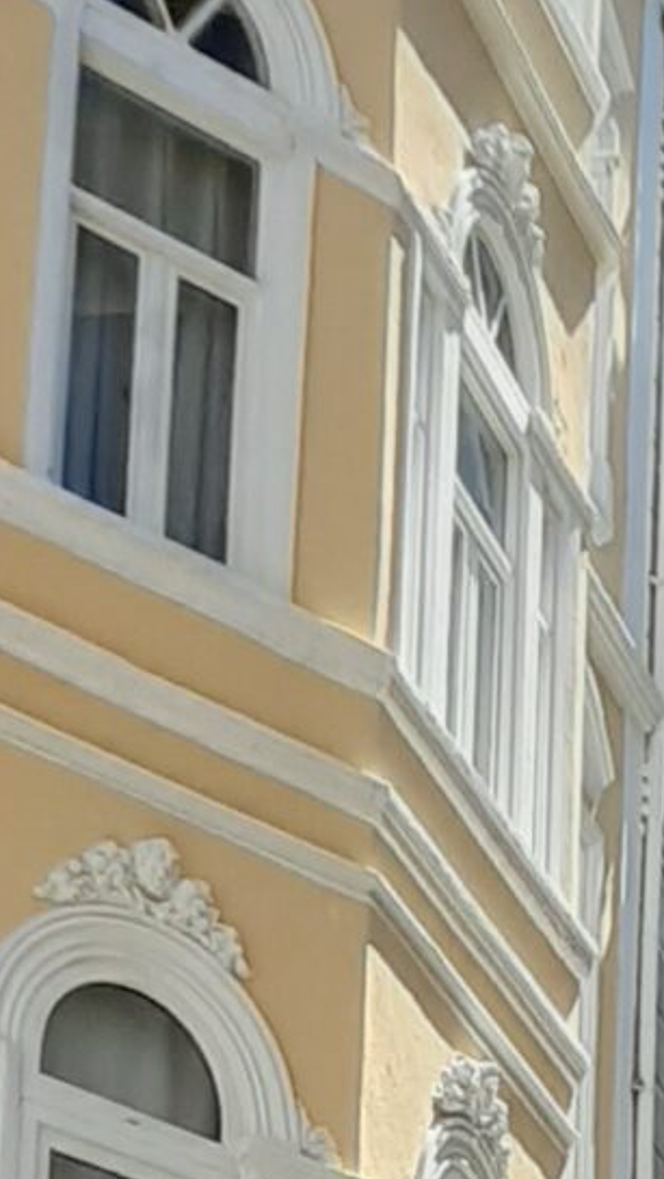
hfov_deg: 8.2
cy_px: 2161
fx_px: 4158
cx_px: 1778
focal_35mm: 133
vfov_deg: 14.2
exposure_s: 1/1020
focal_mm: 3.93
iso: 40
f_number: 1.7
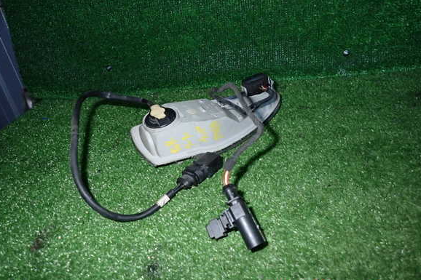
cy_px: 133
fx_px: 316
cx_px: 214
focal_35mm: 27
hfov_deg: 67.4
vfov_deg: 47.9
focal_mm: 4.5
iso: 400
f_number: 5.6
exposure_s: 1/100
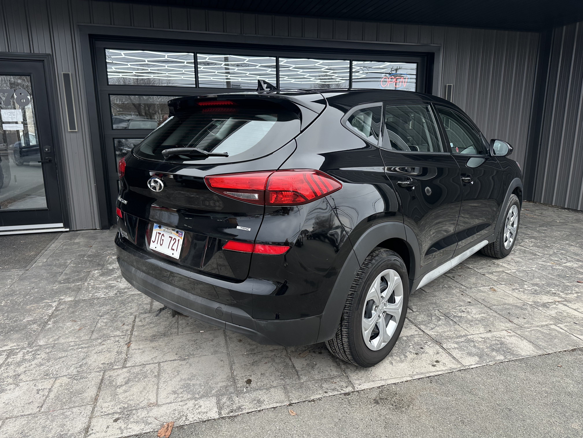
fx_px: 404
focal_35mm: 24
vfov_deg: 56.8
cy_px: 219
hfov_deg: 71.6
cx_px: 292
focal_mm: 6.86
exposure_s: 1/611
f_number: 1.78
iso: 80
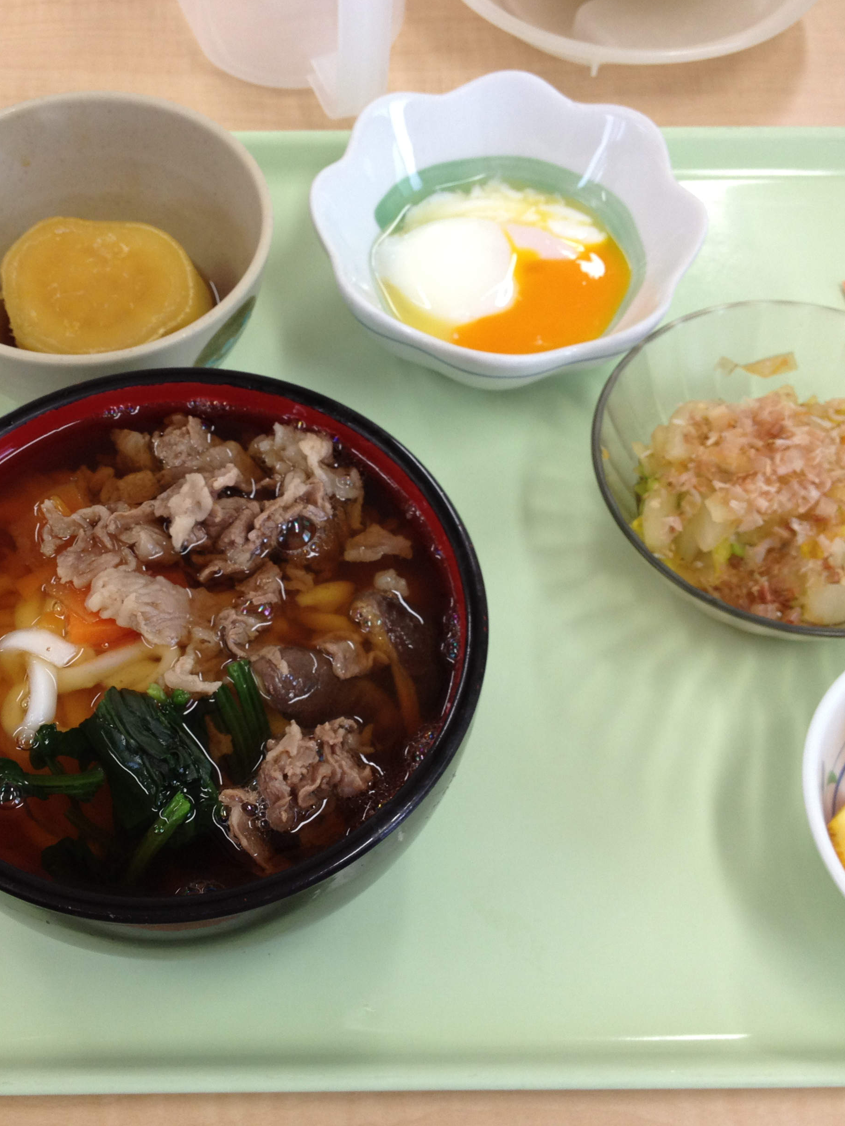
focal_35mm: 47
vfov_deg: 40.4
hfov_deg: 30.8
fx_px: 1530
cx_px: 325
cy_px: 560
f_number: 2.4
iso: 64
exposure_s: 1/40
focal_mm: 4.28
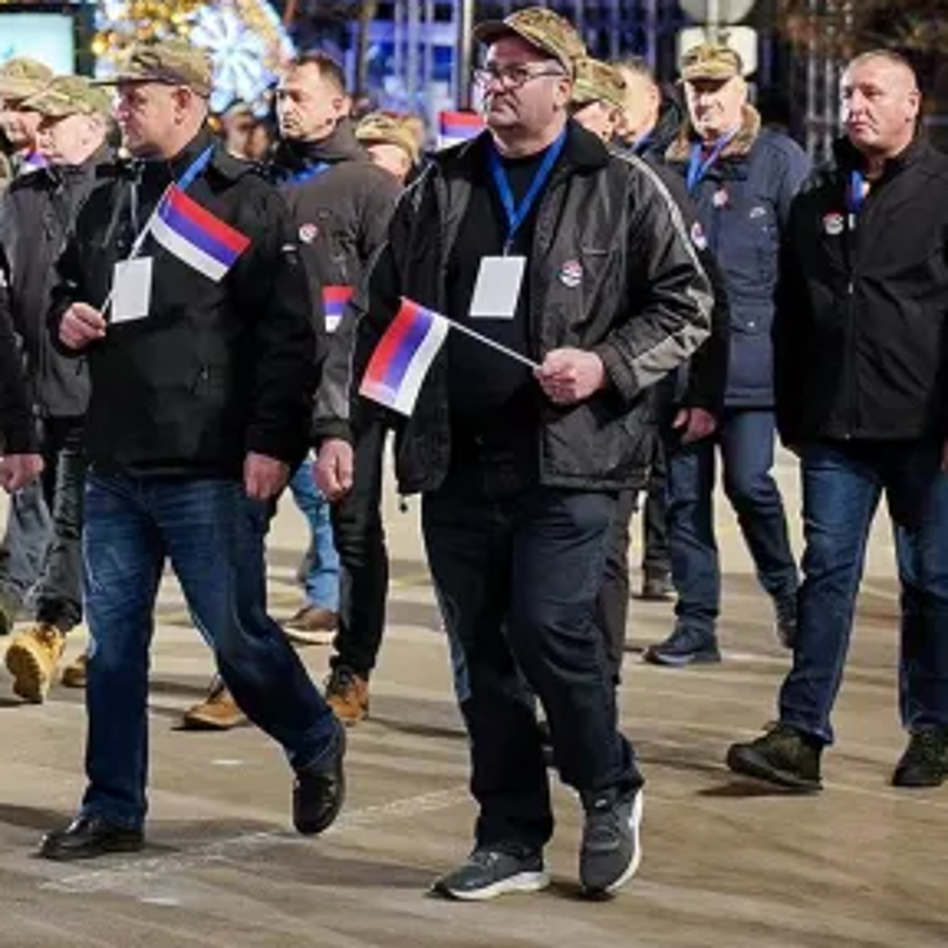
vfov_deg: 11.6
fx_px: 4648
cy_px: 214
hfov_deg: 11.6
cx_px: 171
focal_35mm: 150
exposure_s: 1/320
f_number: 1.8
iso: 640
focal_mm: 45
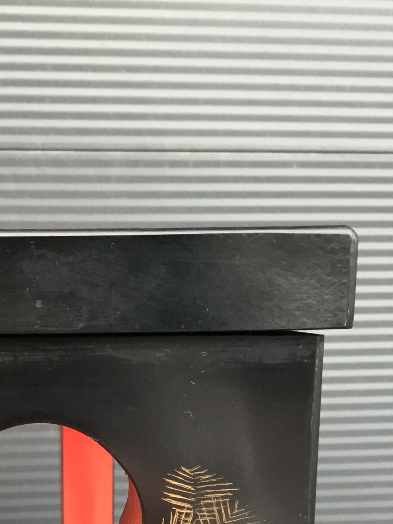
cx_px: 91
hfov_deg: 23.7
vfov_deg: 29.8
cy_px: 509
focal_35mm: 61
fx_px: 924
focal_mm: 3.3
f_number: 2.4
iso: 50
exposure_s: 1/33
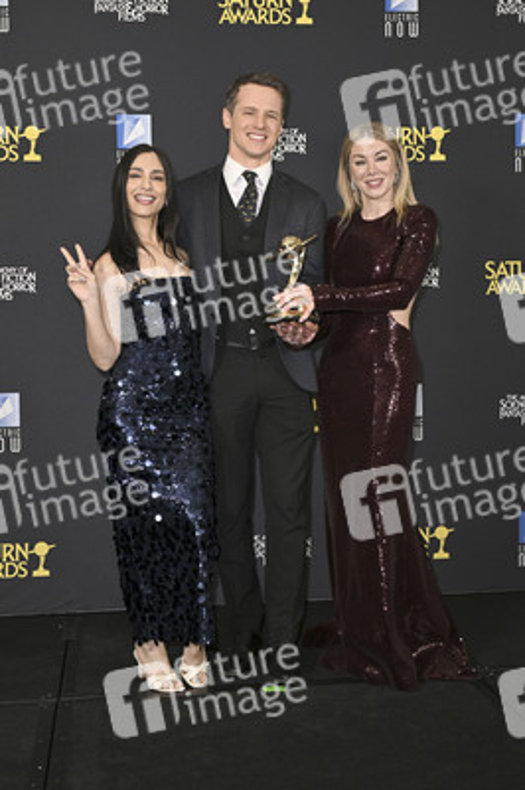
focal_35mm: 43
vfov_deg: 45.5
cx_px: 262
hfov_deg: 31.1
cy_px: 395
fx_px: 942
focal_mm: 43
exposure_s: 1/320
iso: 2000
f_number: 5.6
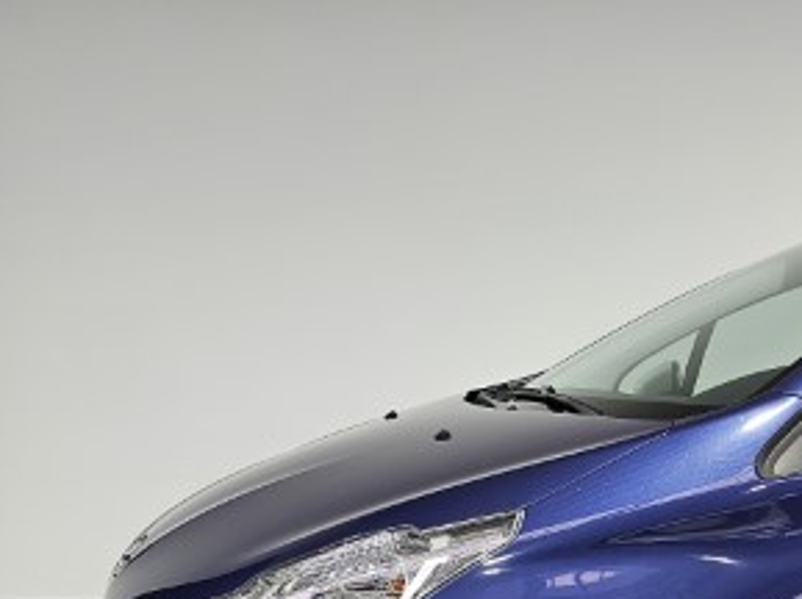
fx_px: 1180
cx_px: 860
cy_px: 635
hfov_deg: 33.3
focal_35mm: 51
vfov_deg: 26.6
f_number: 1.7
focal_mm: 6.3
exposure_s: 1/180
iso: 160
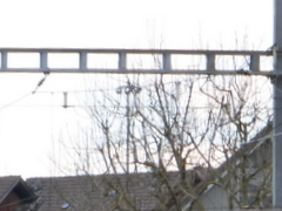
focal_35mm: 628
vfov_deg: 2.4
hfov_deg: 3.1
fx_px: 5116
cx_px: -284
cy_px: 403
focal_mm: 24.4
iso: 160
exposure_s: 1/100
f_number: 5.4
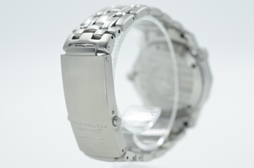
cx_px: 127
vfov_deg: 22.5
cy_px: 84
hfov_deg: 33.5
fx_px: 422
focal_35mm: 60
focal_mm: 40
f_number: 8
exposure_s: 1/50
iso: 160
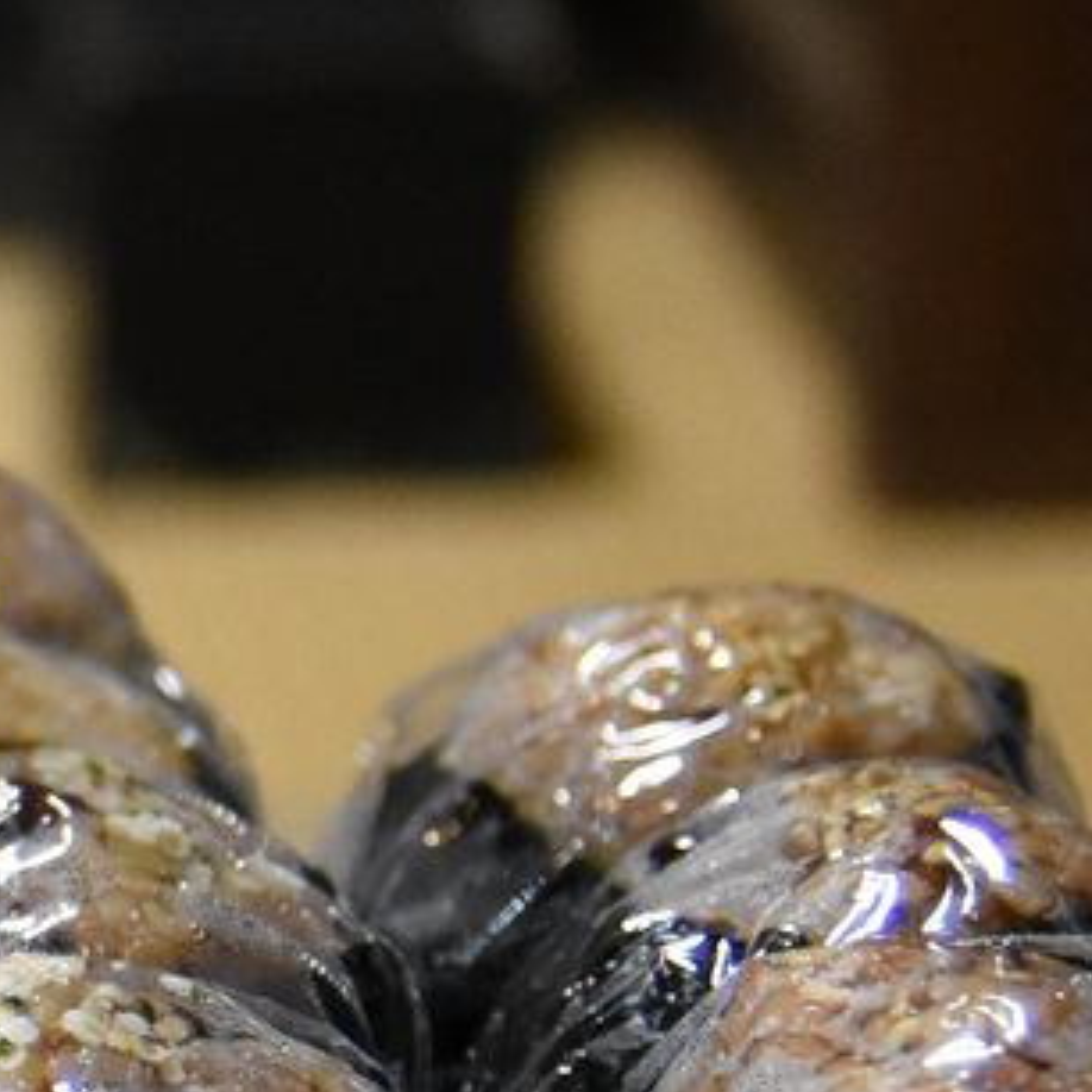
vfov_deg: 8.2
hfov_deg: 7.8
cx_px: -1131
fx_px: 7602
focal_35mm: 213
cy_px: 1147
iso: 3200
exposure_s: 1/250
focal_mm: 32
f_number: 2.8
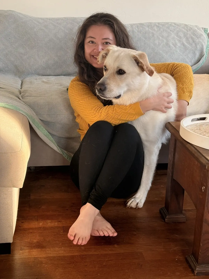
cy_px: 140
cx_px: 104
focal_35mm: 48
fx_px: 386
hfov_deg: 30.3
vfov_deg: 39.7
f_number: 1.78
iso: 200
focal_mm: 6.76
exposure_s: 1/155
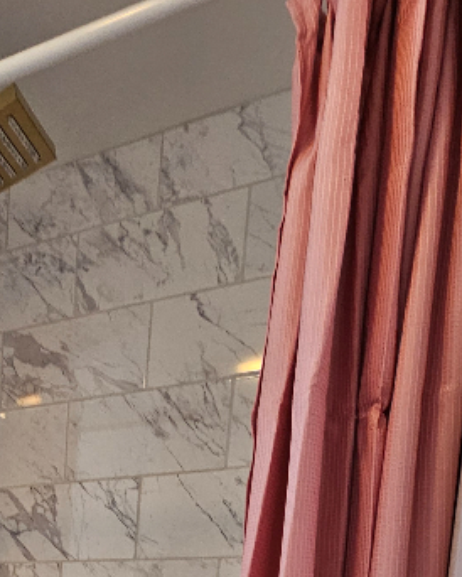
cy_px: 729
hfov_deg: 33.6
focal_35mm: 38
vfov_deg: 35.1
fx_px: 649
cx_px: -57
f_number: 2.2
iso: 200
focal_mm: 2.2
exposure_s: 1/77
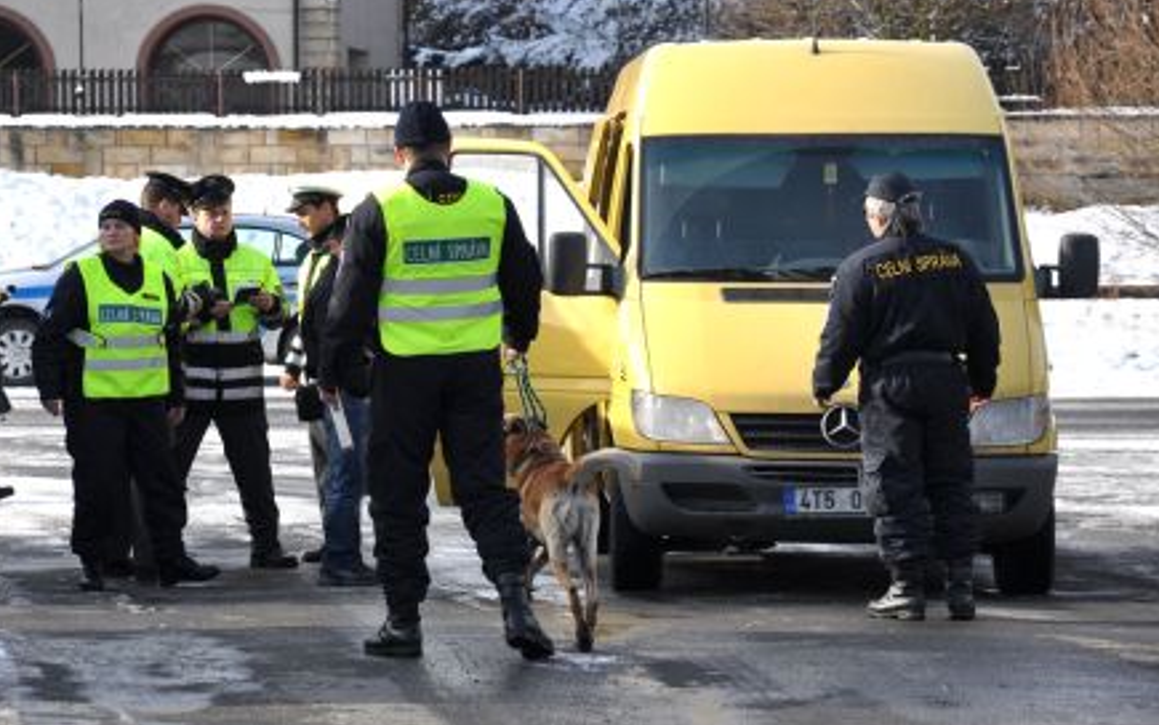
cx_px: 506
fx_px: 5434
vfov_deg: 7.6
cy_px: 317
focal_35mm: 172
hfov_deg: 12.2
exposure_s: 1/250
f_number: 8
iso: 200
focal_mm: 98
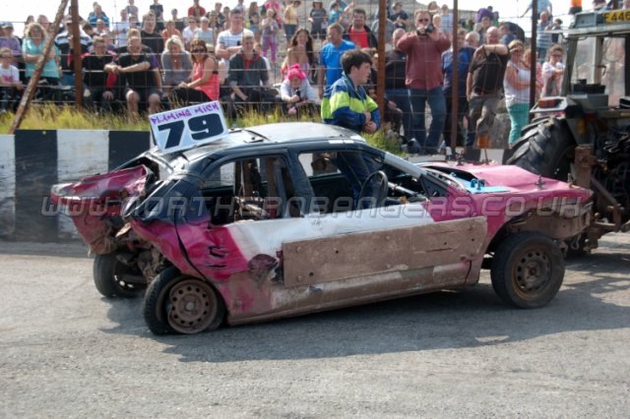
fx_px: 1049
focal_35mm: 60
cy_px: 210
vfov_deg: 22.6
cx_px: 315
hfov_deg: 33.4
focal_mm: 40
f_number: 4.8
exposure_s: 1/500
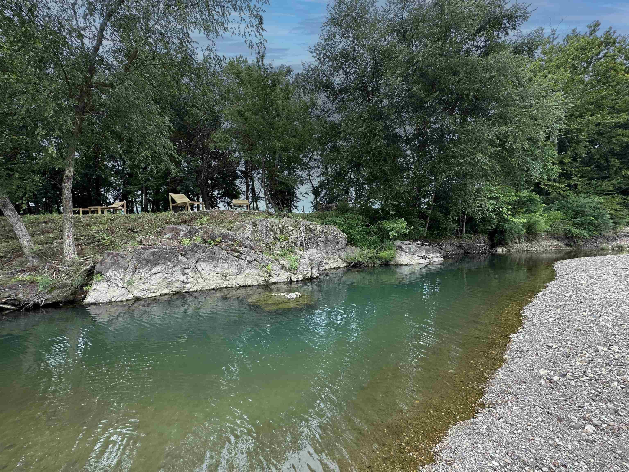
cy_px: 236
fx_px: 254
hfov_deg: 102.1
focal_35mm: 14
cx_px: 314
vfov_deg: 85.7
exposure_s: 1/244
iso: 40
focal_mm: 2.22
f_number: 2.2
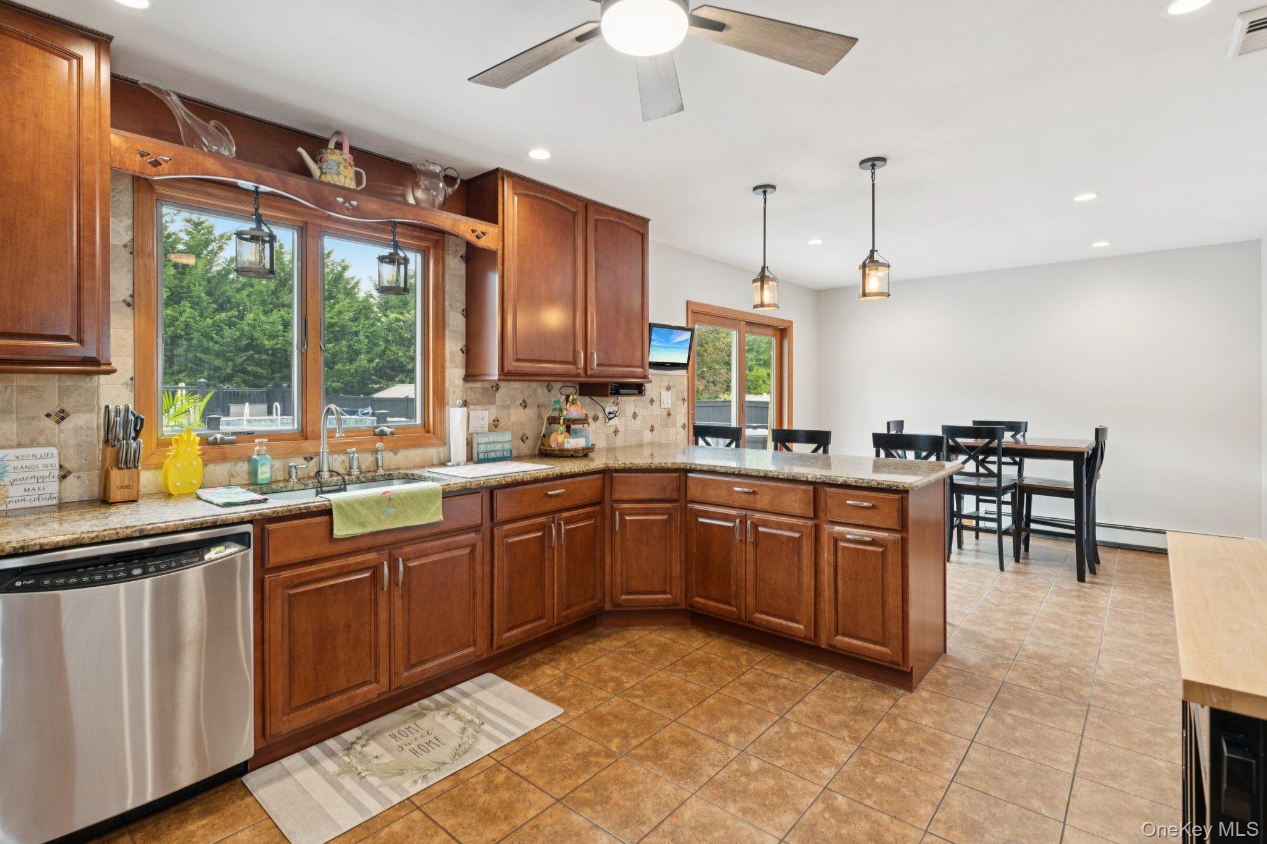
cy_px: 422
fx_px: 598
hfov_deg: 93.3
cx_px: 634
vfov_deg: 70.4
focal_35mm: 17
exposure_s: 1/5
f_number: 9
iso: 400
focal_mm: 17
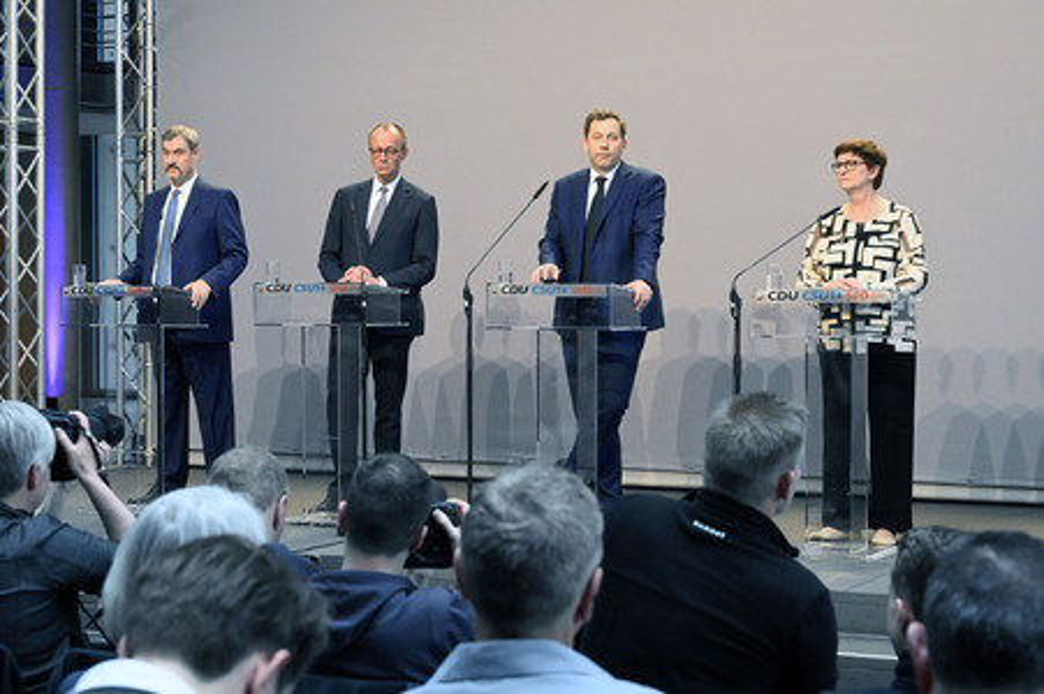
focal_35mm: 70
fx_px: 2028
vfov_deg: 19.4
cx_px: 522
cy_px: 347
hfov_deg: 28.9
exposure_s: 1/640
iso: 12800
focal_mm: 70
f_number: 8
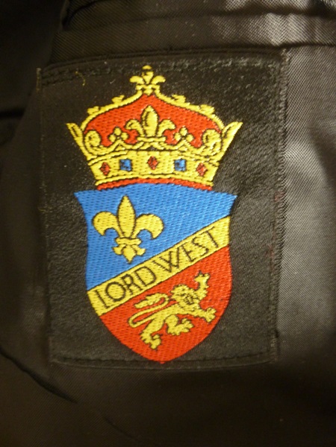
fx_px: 388
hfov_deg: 46.8
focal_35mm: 30
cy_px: 224
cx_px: 168
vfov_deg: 60.0
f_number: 3.4
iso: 400
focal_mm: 5.4
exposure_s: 1/13
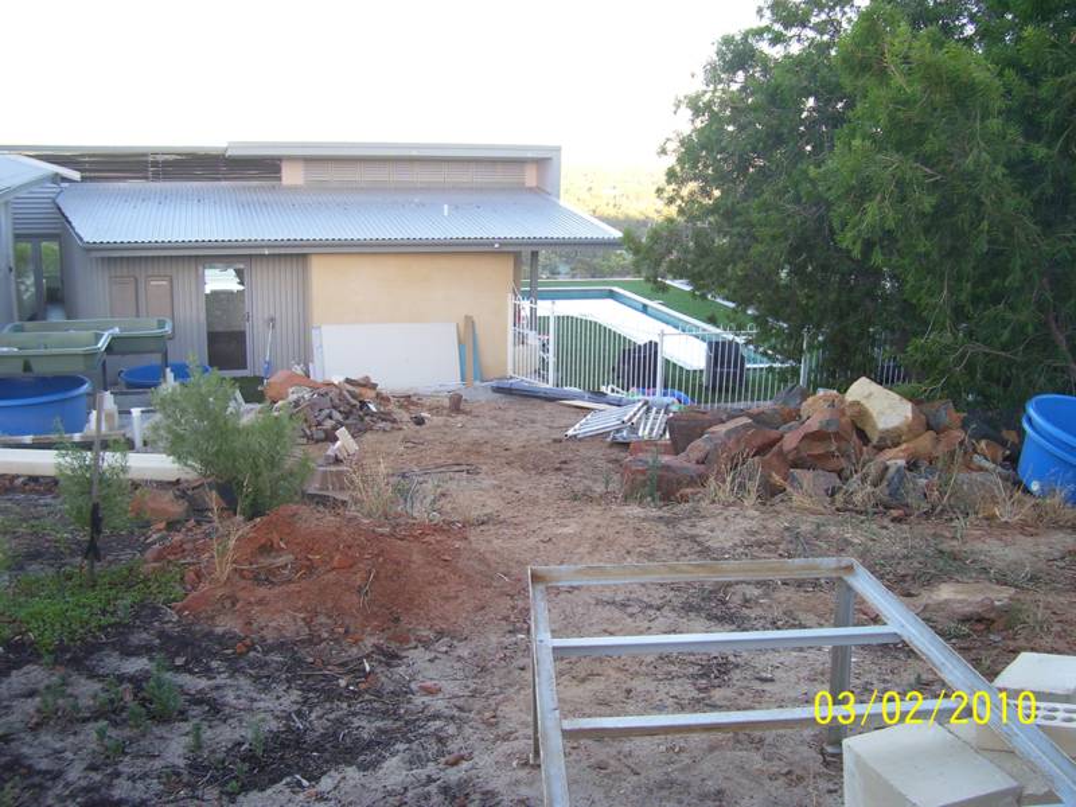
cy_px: 404
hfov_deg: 54.0
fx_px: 1057
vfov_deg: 41.8
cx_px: 538
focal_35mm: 34
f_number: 2.7
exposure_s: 1/60
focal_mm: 5.6
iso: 80
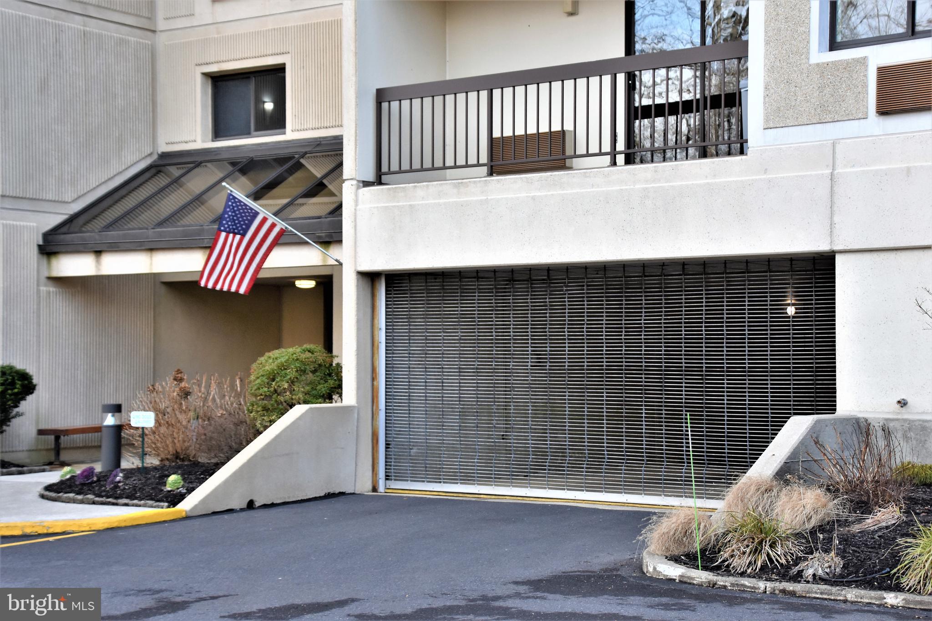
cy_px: 310
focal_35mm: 60
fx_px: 1553
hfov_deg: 33.4
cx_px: 466
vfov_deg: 22.6
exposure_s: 1/1000
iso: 500
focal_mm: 40
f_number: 4.2
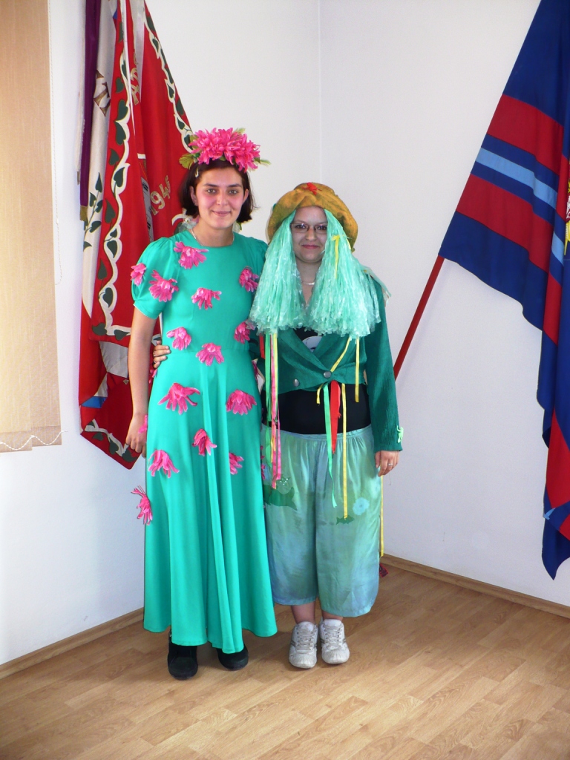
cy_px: 380
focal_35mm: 37
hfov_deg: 38.7
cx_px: 285
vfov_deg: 50.1
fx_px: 812
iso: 200
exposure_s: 1/30
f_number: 2.8
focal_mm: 6.1
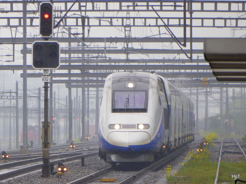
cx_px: 123
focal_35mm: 710
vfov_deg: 2.1
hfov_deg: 2.8
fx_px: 5046
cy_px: 92
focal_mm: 114.4
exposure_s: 1/250
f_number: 6.2
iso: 640
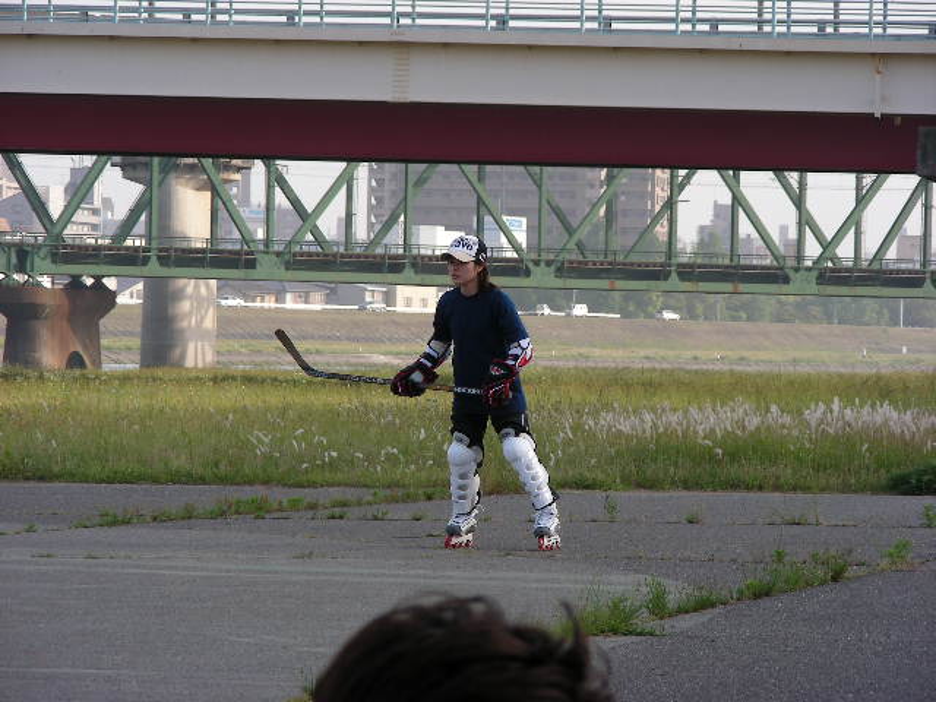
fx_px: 5300
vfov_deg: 7.6
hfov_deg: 10.1
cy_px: 351
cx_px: 468
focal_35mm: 196
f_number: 4
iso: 50
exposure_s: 1/151
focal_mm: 32.7
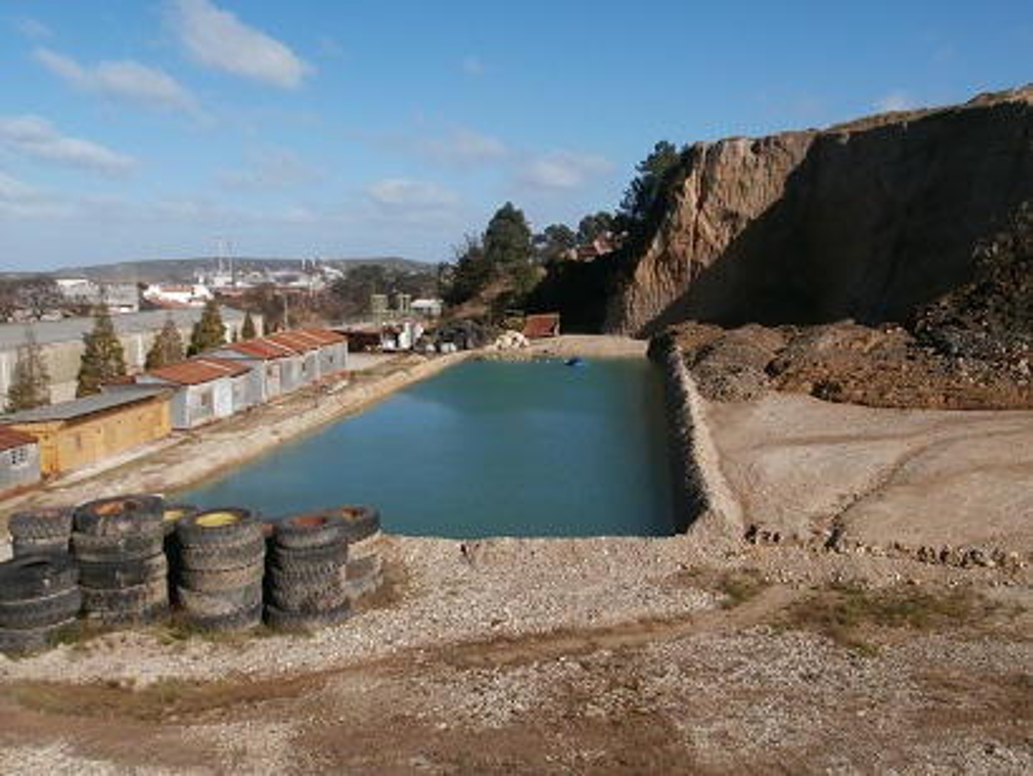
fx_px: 896
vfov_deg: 46.8
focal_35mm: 30
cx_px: 516
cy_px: 388
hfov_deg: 59.9
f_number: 3.5
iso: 100
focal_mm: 5.36
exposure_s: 1/1600
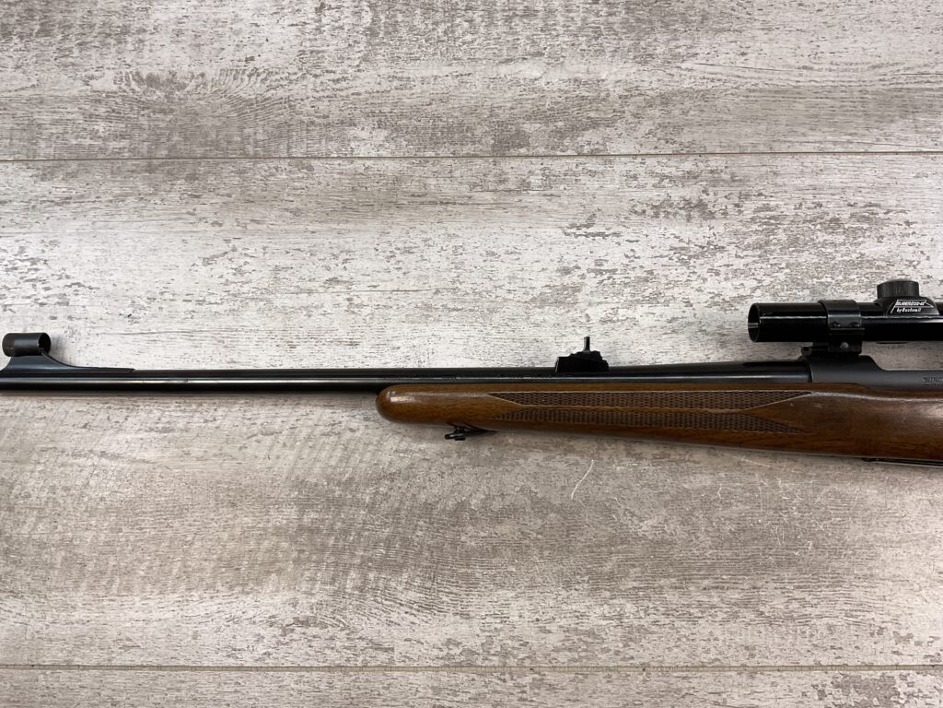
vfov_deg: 48.2
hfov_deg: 61.7
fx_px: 790
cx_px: 472
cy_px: 354
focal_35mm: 29
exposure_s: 1/276
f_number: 1.8
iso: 16
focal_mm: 3
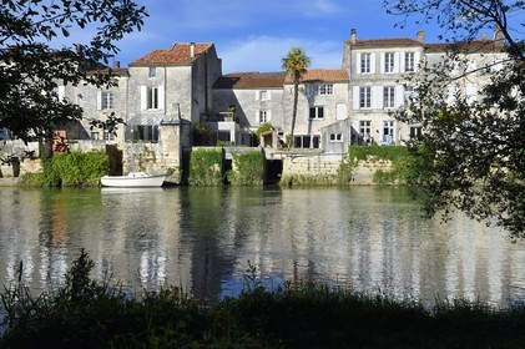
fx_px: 583
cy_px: 174
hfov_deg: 48.5
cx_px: 262
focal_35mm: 40
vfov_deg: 33.3
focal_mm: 40
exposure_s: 1/320
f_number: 14
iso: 200
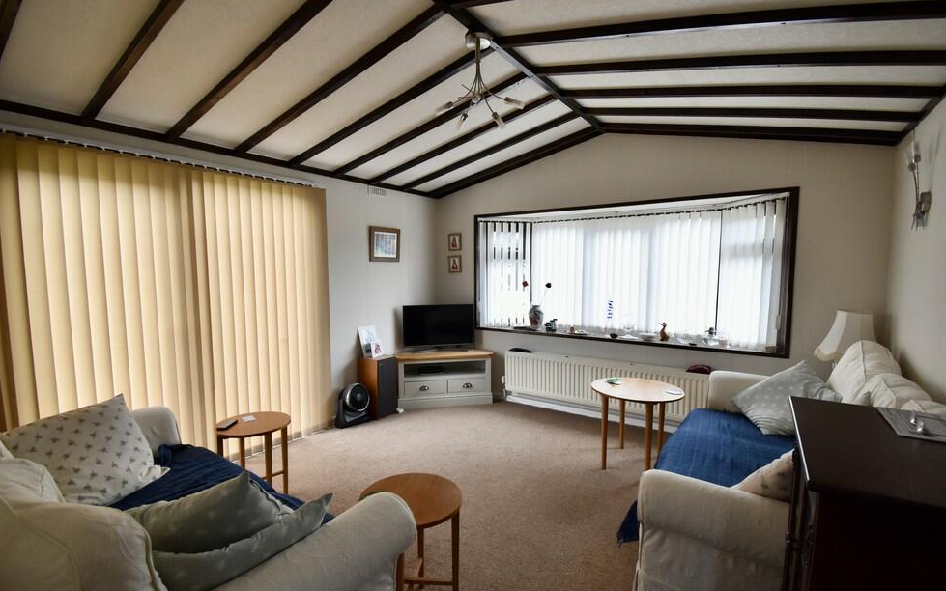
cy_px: 310
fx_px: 413
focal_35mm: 16
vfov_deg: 71.2
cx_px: 468
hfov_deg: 97.8
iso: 800
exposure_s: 1/125
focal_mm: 10
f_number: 5.6
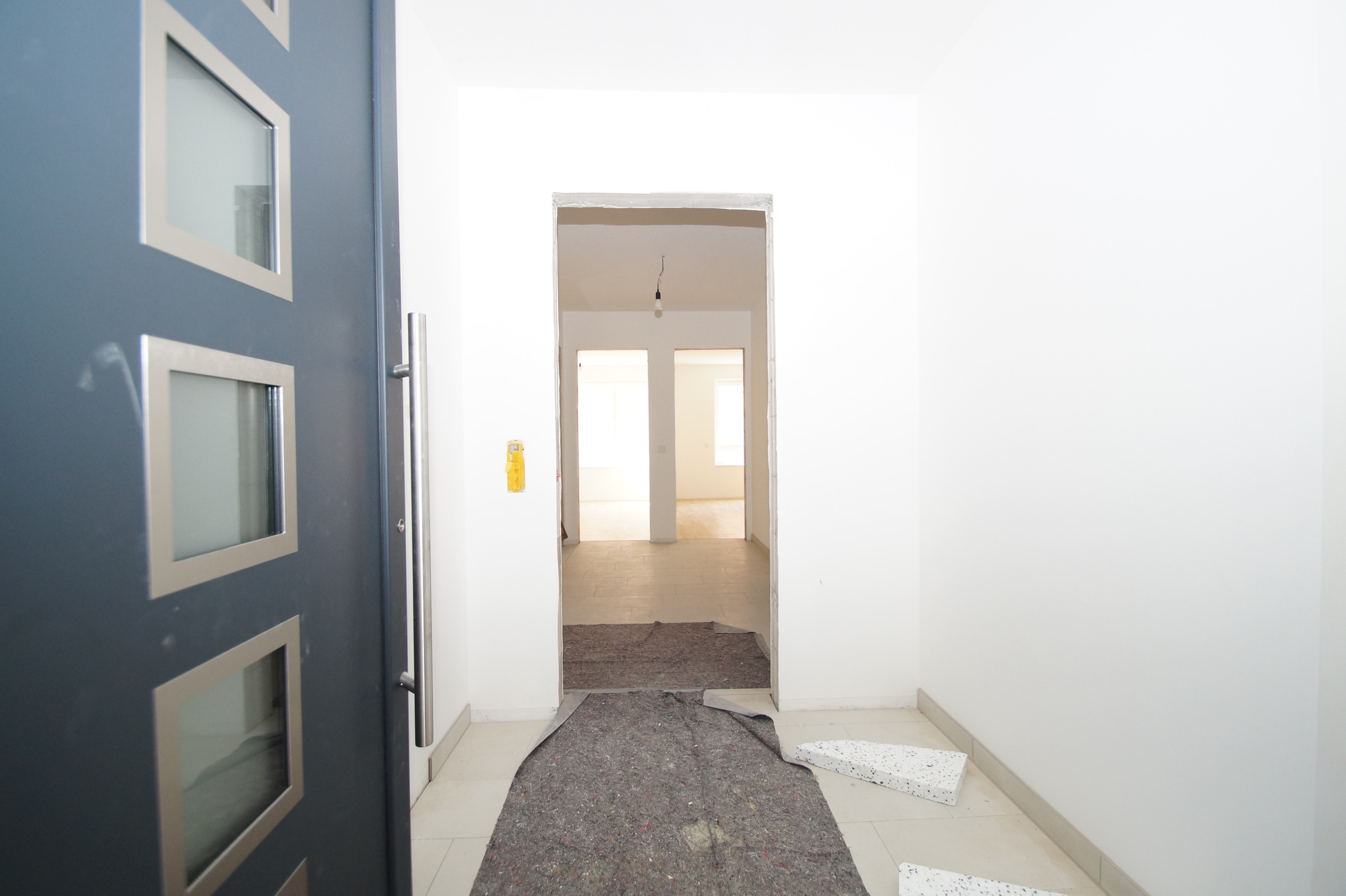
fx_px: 561
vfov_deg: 77.3
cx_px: 673
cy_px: 448
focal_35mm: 15
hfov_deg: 100.4
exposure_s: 1/160
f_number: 4
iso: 800
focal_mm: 10
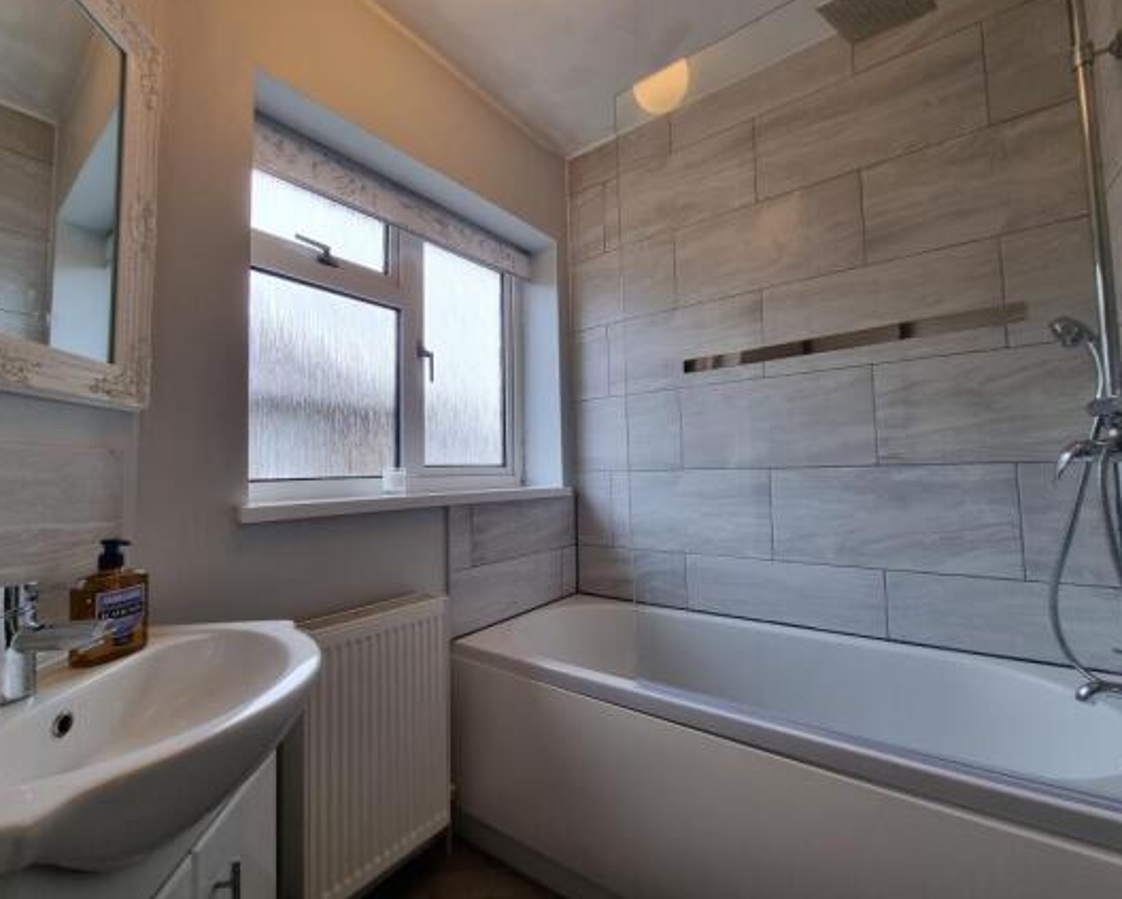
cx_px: 556
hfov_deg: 100.7
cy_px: 452
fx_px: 465
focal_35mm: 14
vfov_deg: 88.0
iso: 64
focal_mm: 2.2
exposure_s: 1/50
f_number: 2.2
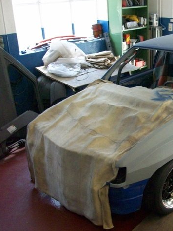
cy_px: 115
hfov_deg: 30.3
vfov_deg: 41.2
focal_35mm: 46
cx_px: 153
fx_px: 306
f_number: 2.8
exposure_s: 1/128
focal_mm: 5.7
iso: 310
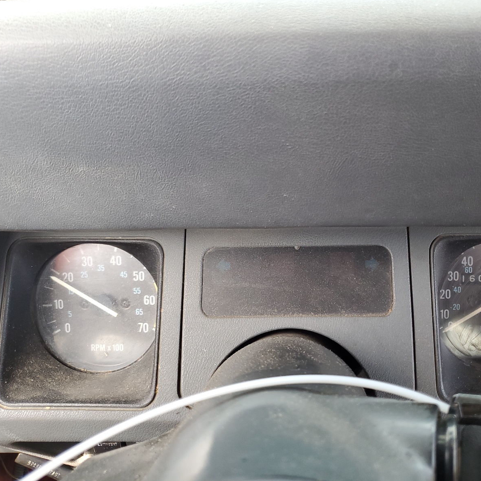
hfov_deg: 52.1
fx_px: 487
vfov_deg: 52.5
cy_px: 243
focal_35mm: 31
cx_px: 293
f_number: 1.5
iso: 63
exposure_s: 1/120
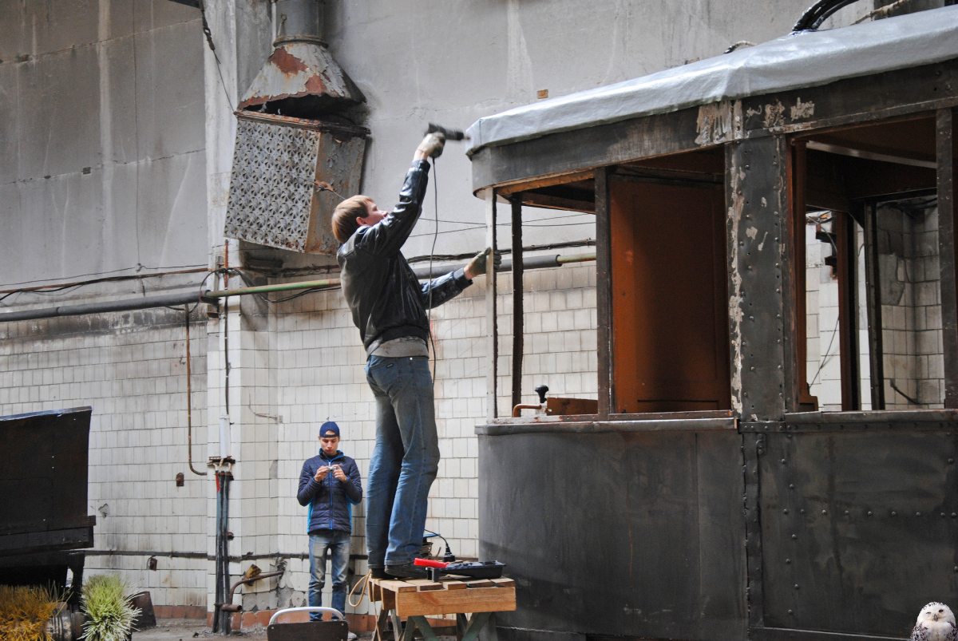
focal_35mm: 72
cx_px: 479
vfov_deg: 19.0
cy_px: 320
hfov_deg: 28.0
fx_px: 1918
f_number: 4.8
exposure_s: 1/8
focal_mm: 48
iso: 400
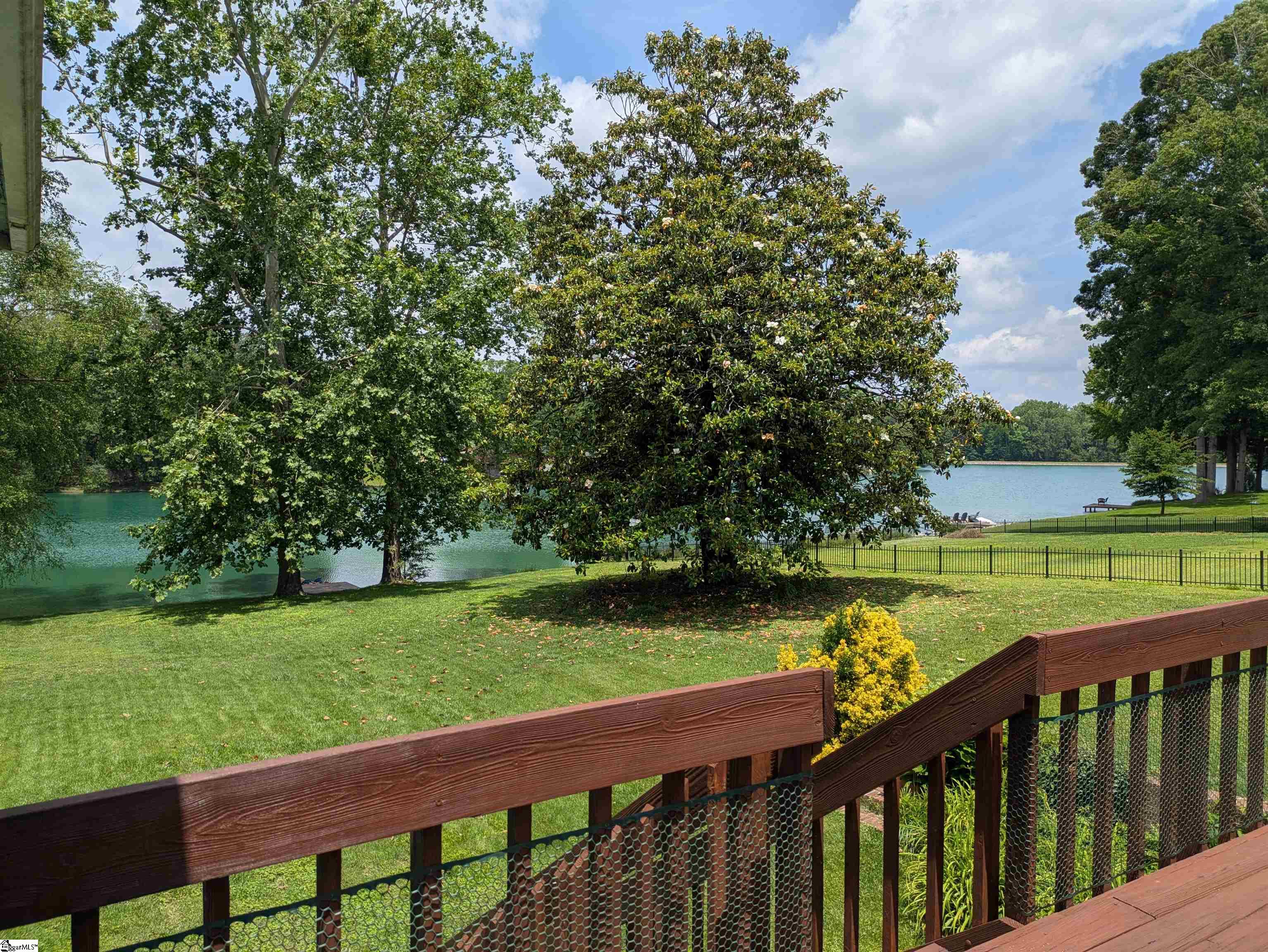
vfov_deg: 54.9
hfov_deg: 69.4
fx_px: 916
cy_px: 476
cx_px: 634
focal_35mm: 25
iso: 46
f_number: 1.89
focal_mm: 5.43
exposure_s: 1/2451
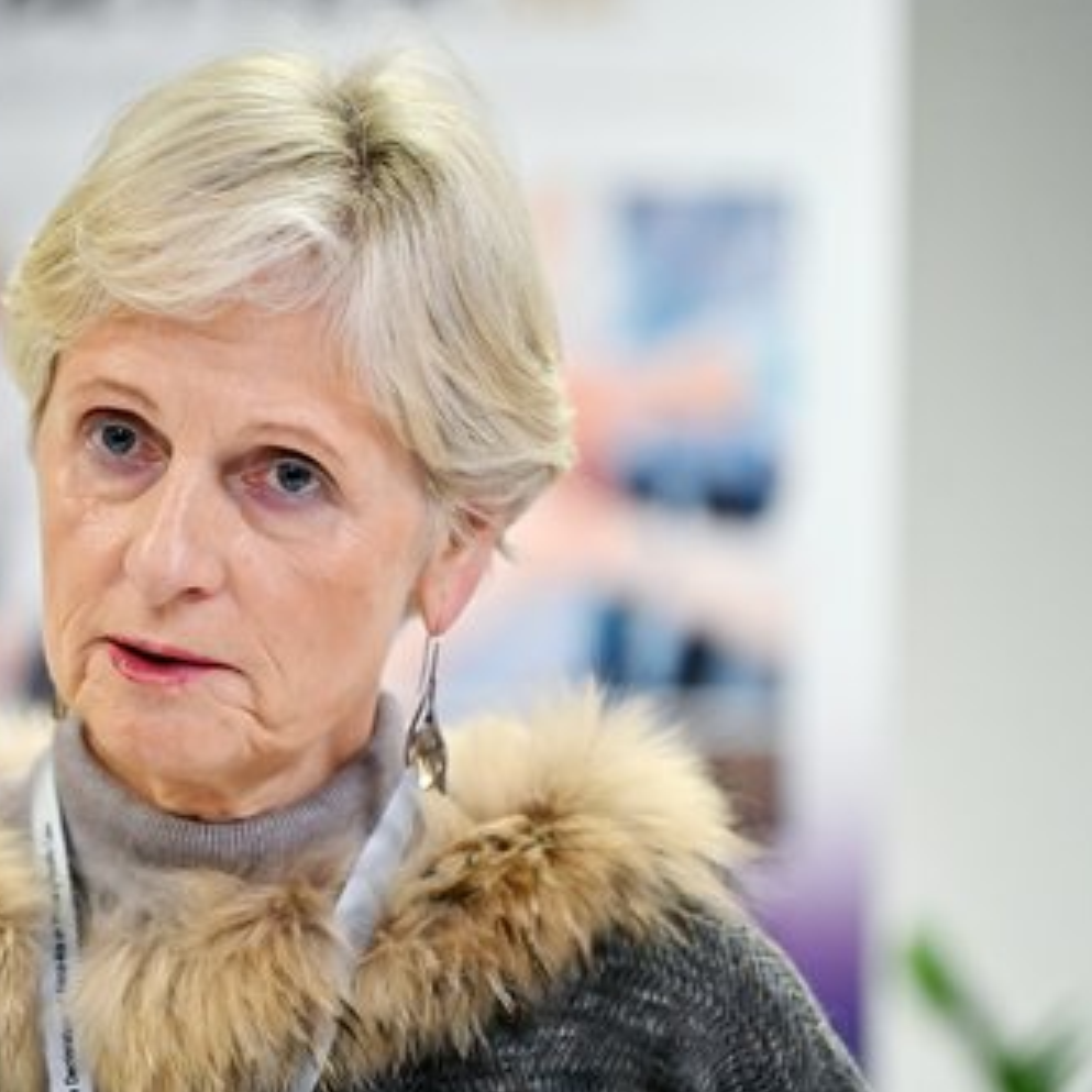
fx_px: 8708
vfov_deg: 7.2
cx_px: 300
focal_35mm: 244
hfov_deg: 7.2
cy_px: 546
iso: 2000
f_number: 2.8
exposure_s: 1/500
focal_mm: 190
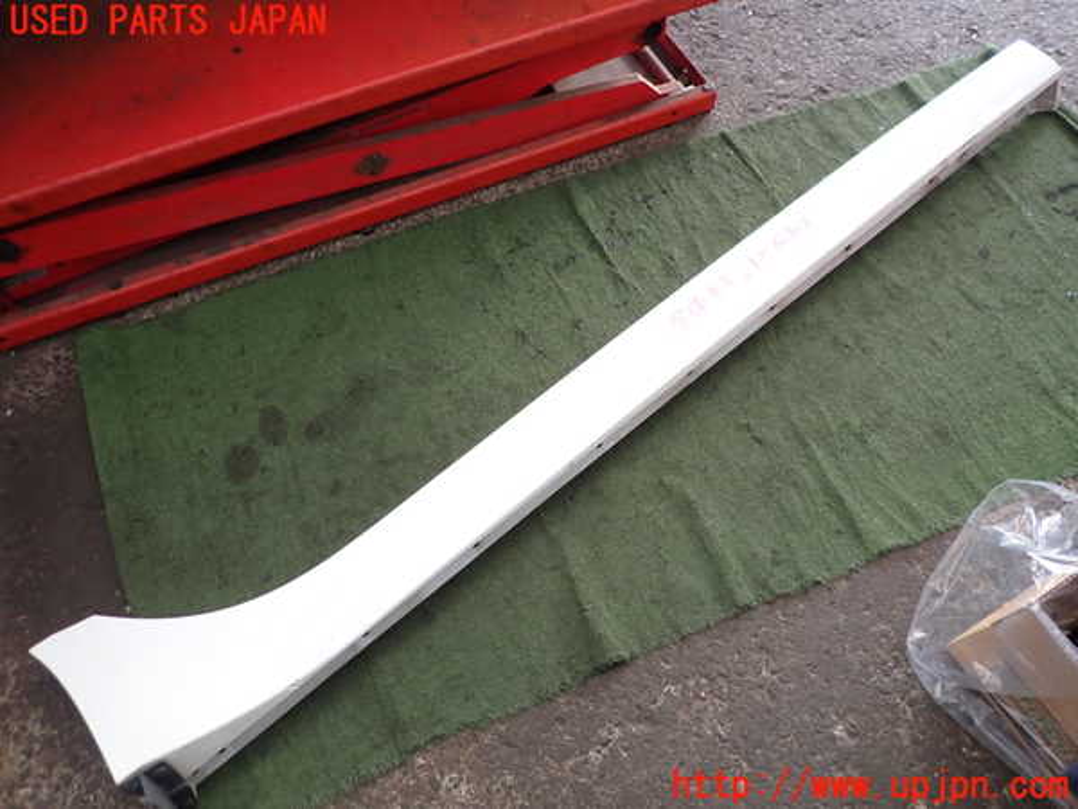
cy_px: 404
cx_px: 539
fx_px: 779
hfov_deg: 69.4
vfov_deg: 54.9
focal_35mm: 25
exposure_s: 1/50
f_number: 2
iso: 200
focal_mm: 4.5
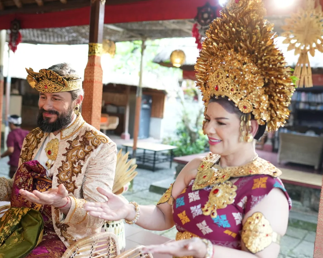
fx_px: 392
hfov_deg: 44.6
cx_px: 129
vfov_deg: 36.5
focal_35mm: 41
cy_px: 130
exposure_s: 1/125
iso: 1600
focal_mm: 24
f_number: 1.8
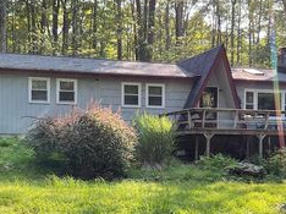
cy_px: 161
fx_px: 512
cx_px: 105
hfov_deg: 31.1
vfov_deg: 23.4
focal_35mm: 62
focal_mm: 3
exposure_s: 1/122
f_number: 1.8
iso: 20
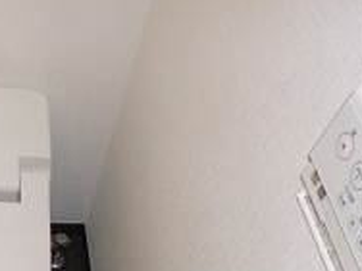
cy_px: 230
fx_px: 575
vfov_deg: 25.9
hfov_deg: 30.8
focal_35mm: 55
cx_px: -44
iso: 160
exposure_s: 1/60
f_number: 2.5
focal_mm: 4.3
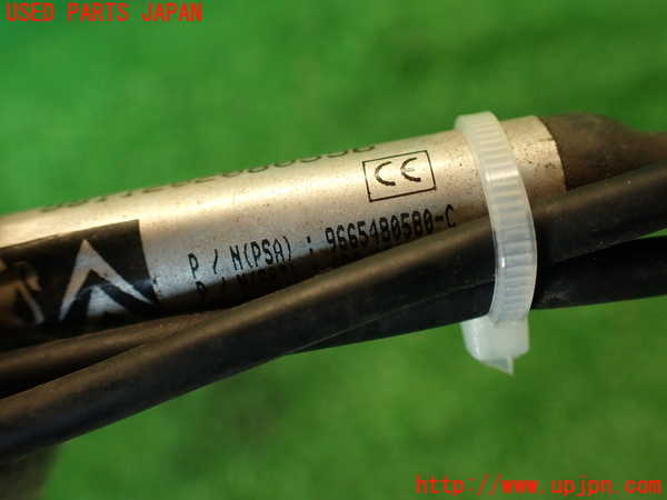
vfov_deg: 44.2
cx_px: 334
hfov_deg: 56.8
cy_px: 250
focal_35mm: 32
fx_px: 617
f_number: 2.4
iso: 200
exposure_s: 1/50
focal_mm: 5.79
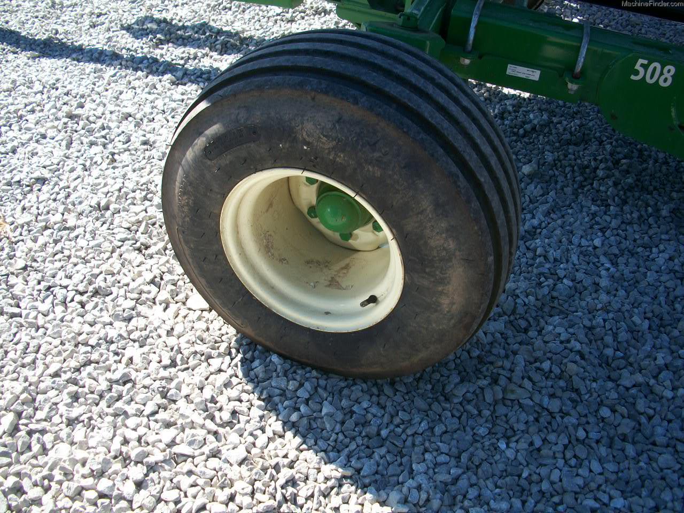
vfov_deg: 40.7
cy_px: 256
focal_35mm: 35
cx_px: 342
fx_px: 692
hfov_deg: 52.6
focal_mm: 6.3
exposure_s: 1/320
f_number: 3.1
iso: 80
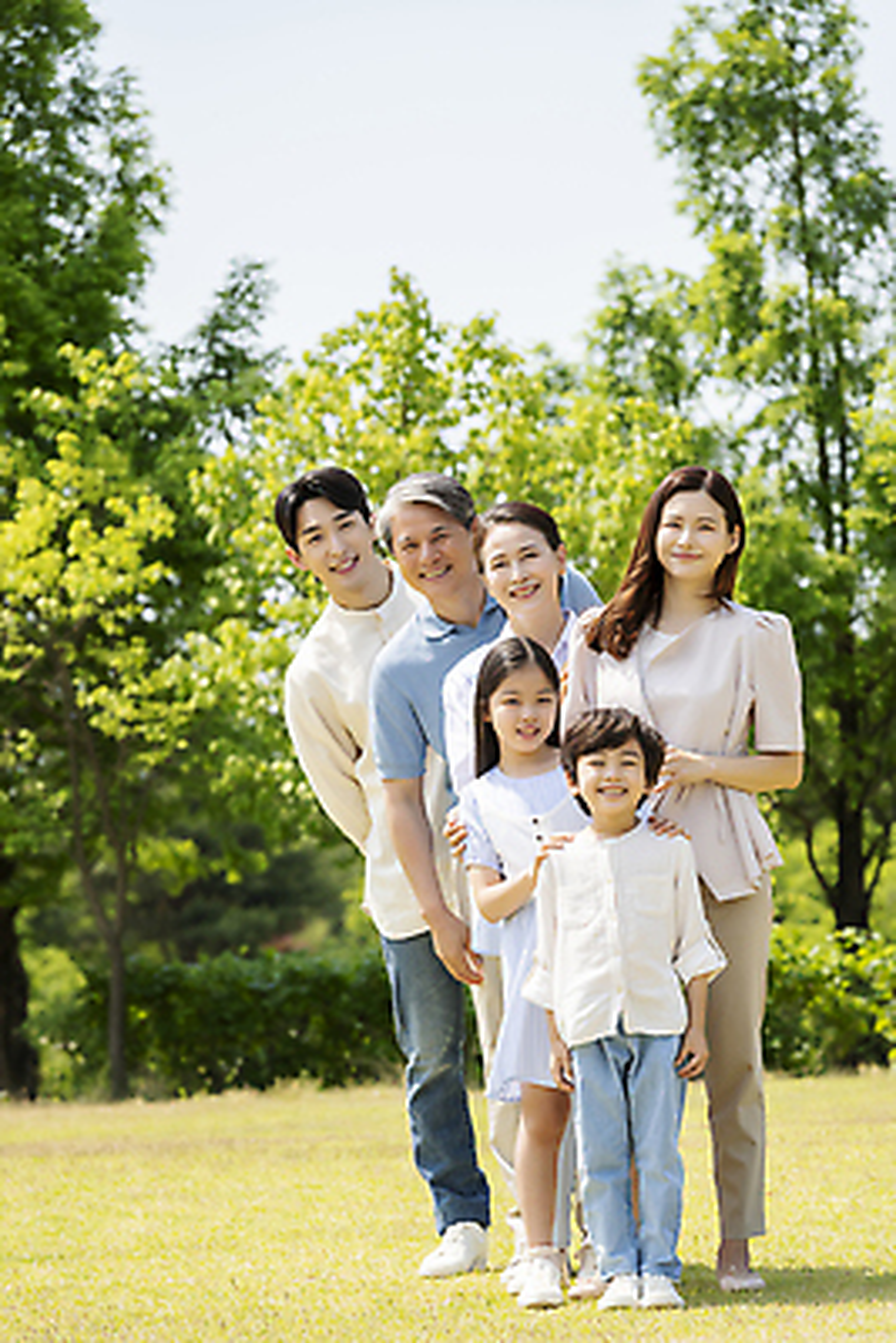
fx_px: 6714
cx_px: 448
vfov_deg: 11.4
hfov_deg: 7.6
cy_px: 672
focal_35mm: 180
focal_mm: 180
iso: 160
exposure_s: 1/250
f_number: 8
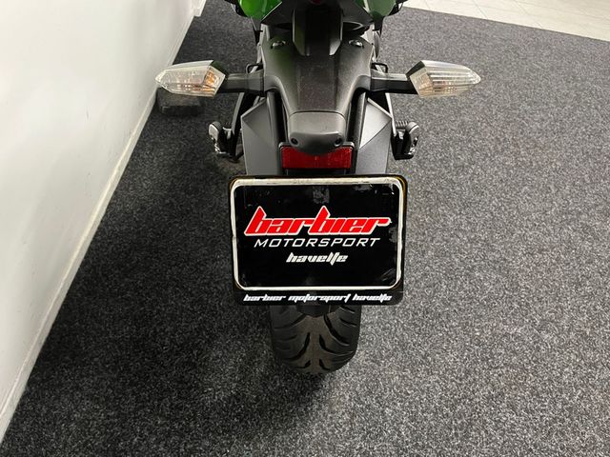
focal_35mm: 26
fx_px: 458
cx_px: 305
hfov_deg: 67.3
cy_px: 228
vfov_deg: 53.1
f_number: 1.6
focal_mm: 5.1
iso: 500
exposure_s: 1/50
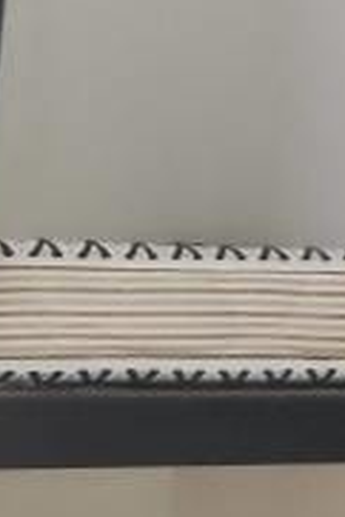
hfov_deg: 9.9
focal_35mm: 115
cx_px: -573
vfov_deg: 17.2
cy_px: 568
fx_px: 1650
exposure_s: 1/50
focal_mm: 4.71
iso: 795
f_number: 1.79
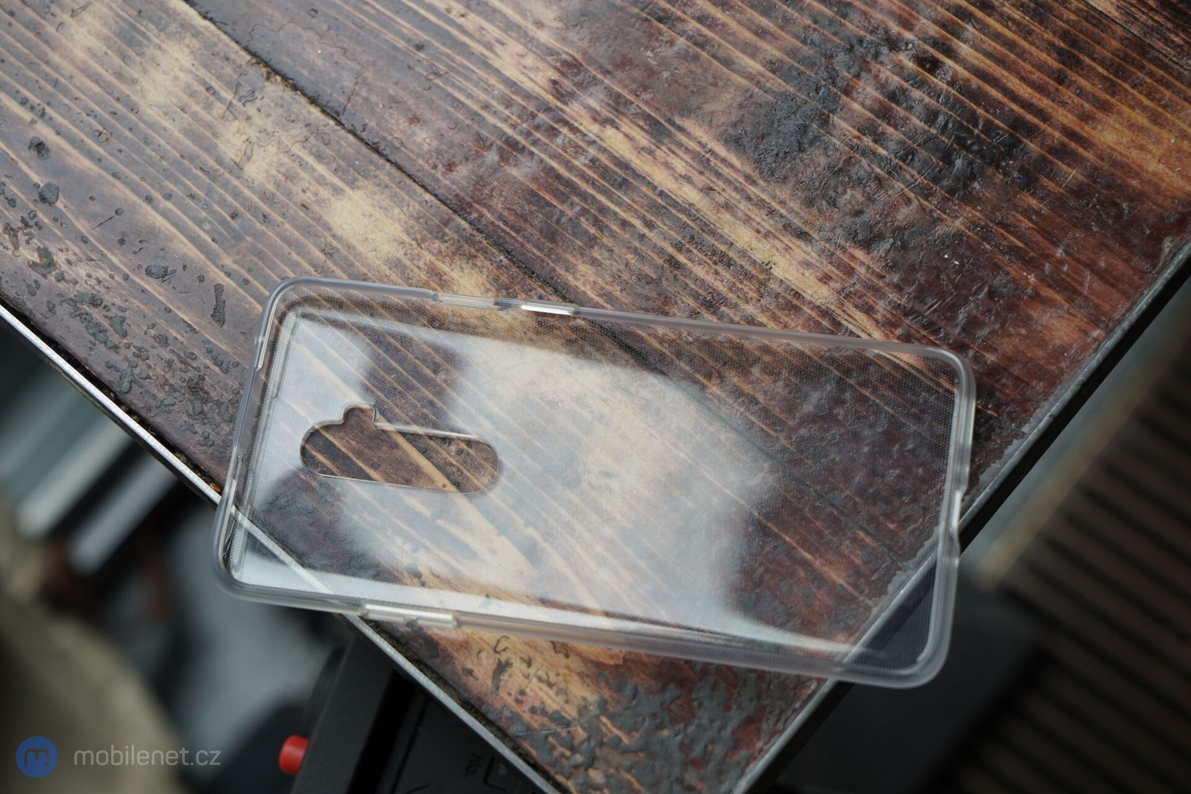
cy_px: 397
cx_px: 596
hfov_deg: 29.2
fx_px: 2283
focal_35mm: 69
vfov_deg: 19.7
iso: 640
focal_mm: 69
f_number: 6.3
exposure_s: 1/200
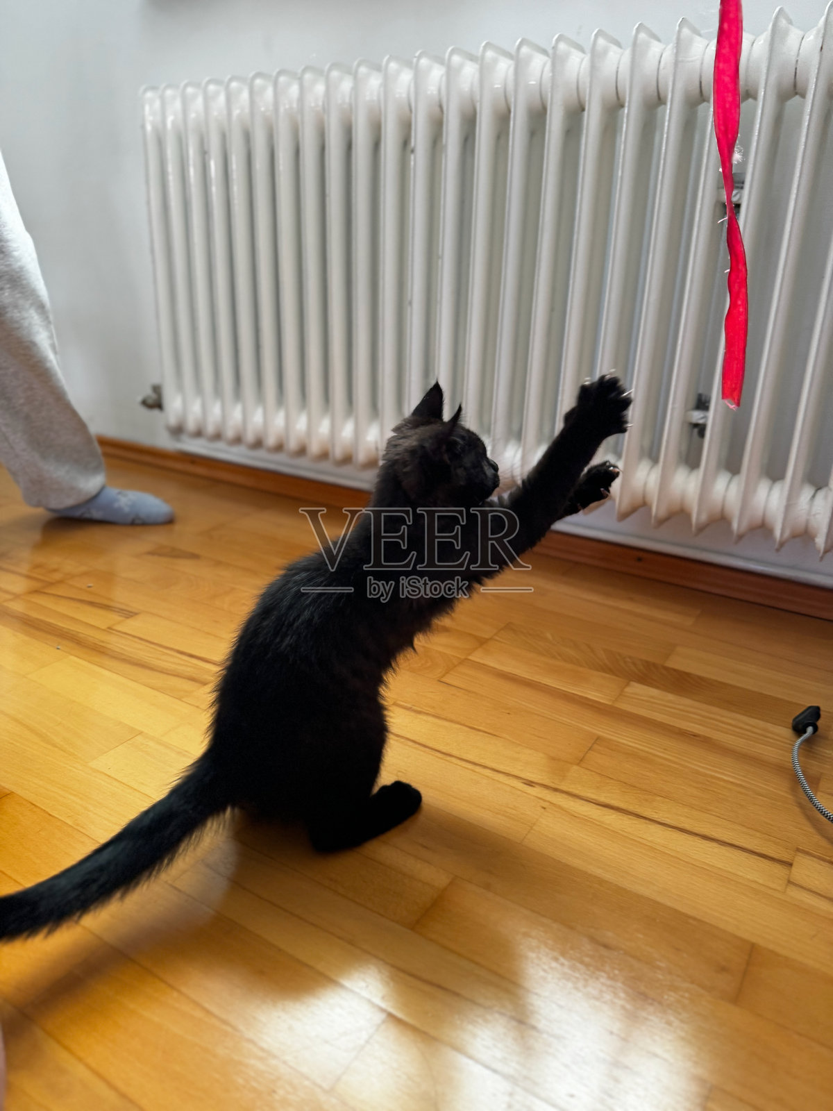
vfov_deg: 71.6
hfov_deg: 56.8
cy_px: 556
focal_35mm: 24
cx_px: 416
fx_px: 770
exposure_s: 1/121
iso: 125
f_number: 1.78
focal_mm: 6.76
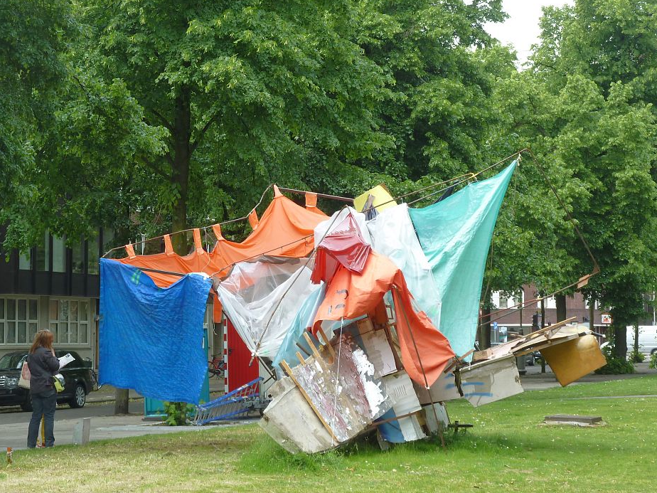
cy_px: 243
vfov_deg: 16.1
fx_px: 1746
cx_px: 306
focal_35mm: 92
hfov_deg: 21.3
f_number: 4.2
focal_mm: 13.7
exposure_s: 1/160
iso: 80
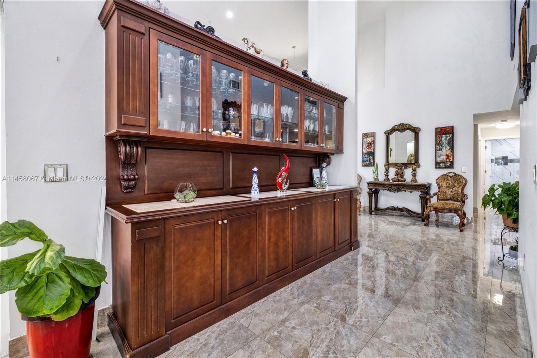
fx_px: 224
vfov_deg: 77.3
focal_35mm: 15
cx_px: 268
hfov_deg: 100.4
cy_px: 179
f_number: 8
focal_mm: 10
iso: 500
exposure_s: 1/8
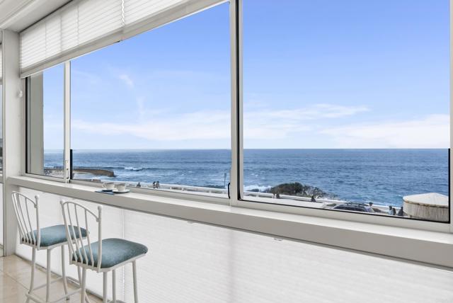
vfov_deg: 57.3
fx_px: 277
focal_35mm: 22
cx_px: 226
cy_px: 152
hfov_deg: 78.5
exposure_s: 1/50
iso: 500
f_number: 8
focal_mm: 22
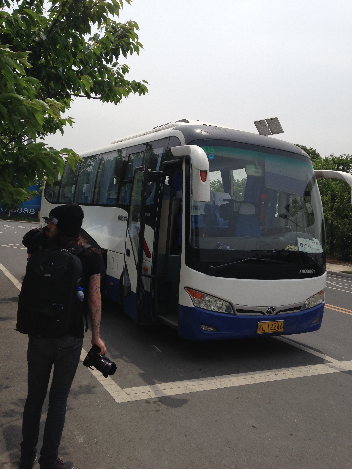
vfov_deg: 55.4
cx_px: 176
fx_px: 447
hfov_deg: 42.9
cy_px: 234
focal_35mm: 33
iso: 50
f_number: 2.4
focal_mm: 4.12
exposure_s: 1/2262
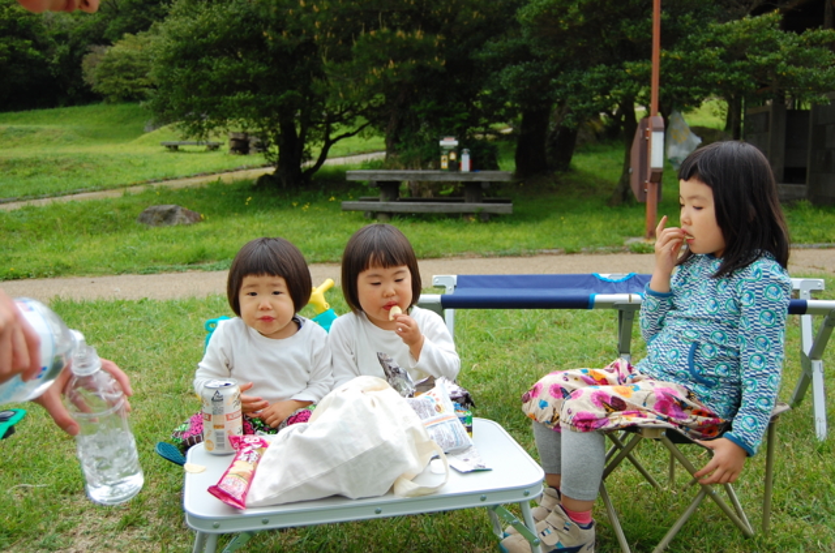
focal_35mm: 39
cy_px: 276
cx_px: 418
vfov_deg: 34.1
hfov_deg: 49.6
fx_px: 903
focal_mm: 26
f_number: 4.5
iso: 200
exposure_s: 1/200
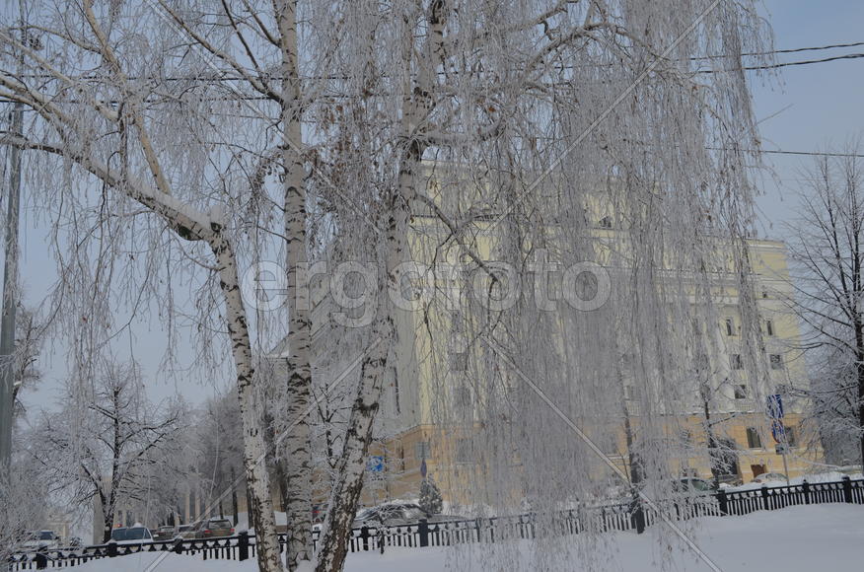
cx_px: 432
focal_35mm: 39
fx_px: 934
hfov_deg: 49.6
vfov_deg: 34.1
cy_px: 286
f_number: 8
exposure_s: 1/250
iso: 100
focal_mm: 26
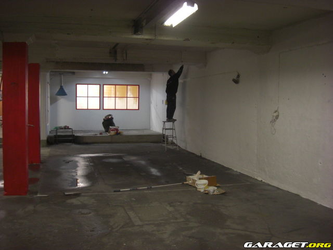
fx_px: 366
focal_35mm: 38
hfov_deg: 49.0
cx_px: 166
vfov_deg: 37.7
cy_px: 125
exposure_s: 1/50
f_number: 2.8
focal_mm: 7.9
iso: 400
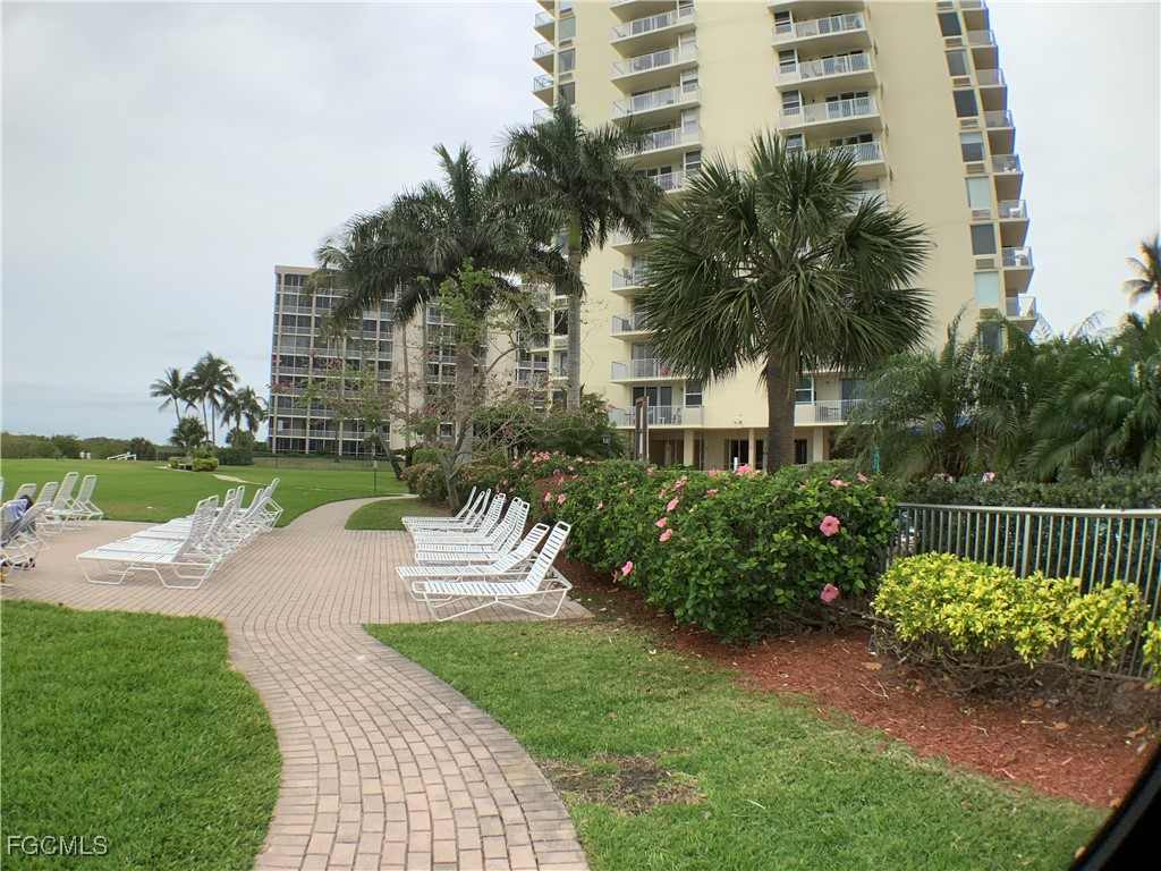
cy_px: 436
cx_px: 580
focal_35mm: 29
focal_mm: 3
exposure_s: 1/1221
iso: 16
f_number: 1.8
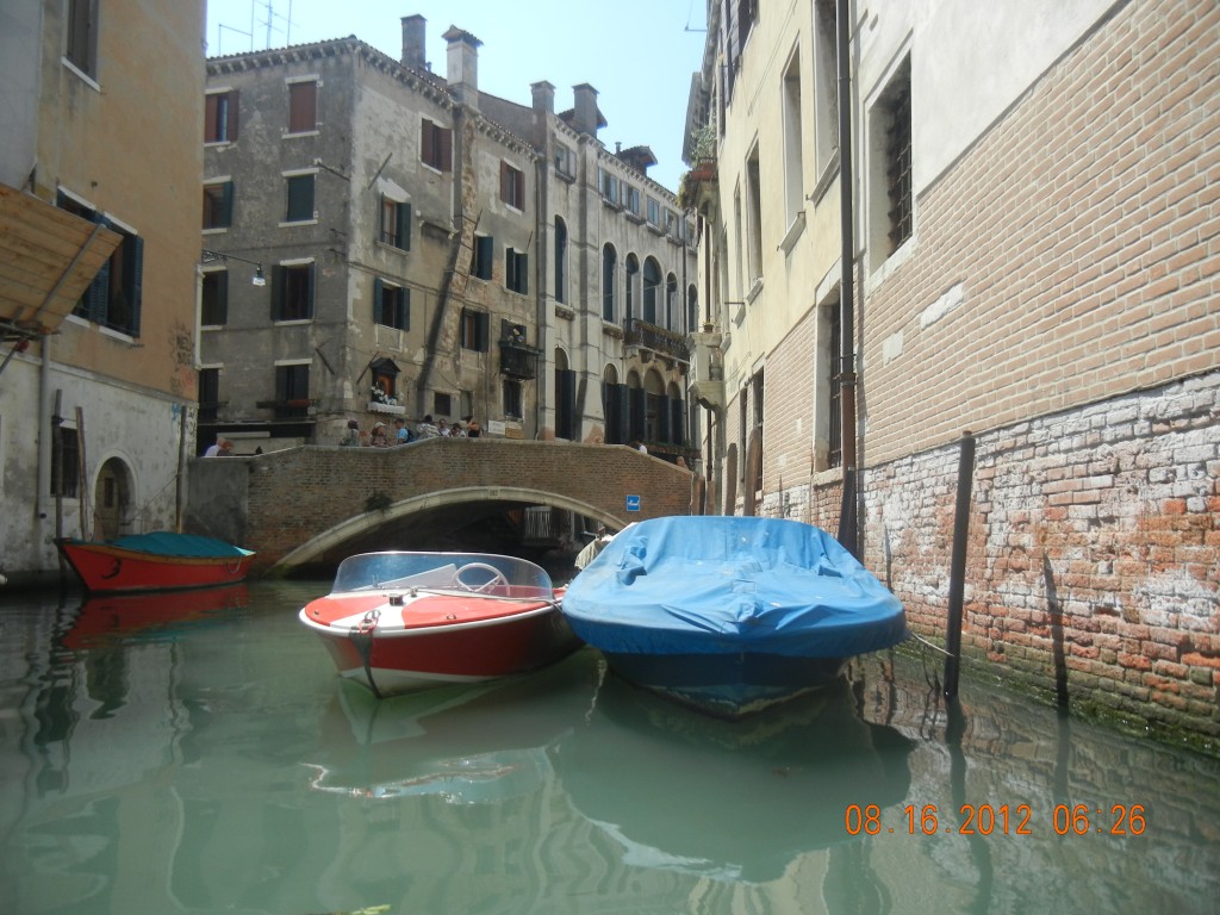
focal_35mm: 30
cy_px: 458
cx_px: 610
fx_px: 1057
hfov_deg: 60.0
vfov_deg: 46.8
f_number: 7
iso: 160
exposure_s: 1/250
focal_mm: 5.4
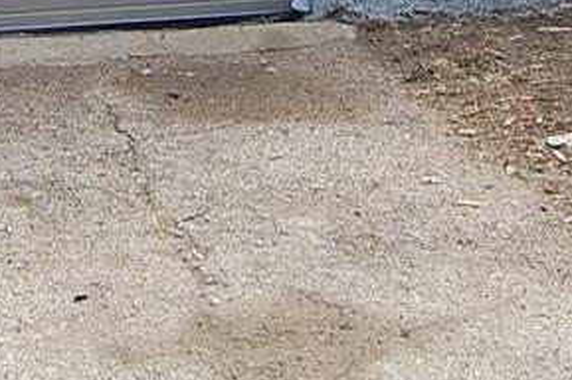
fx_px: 2746
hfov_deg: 11.8
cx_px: -12
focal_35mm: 173
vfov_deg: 7.5
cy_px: -456
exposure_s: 1/200
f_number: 7.1
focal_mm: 26
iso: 200
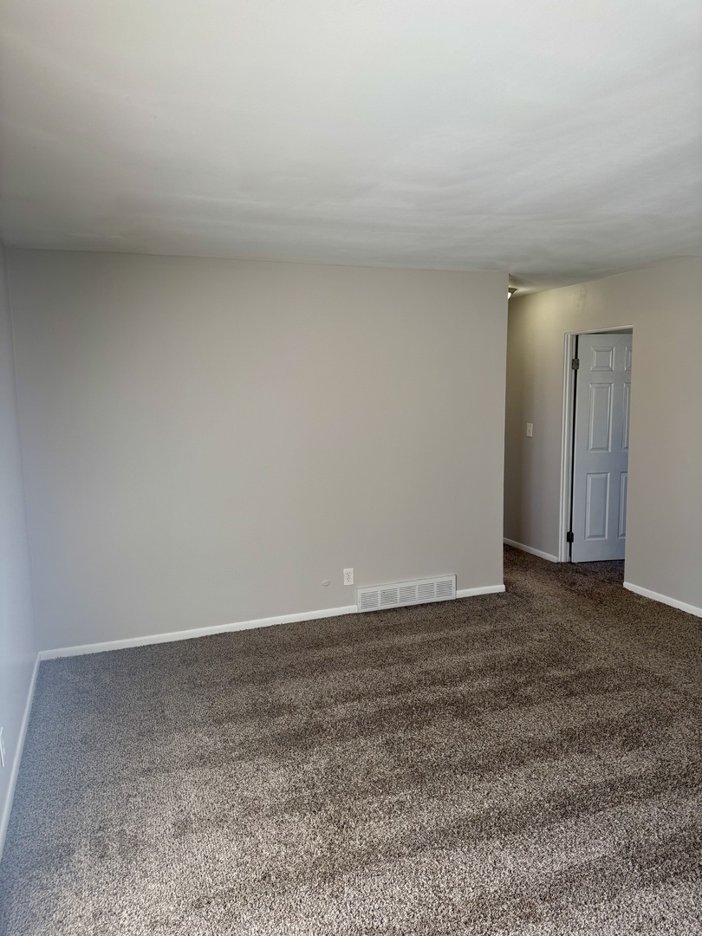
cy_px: 468
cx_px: 351
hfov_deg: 56.8
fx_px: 649
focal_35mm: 24
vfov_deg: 71.6
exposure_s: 1/170
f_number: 1.78
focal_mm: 6.76
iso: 64
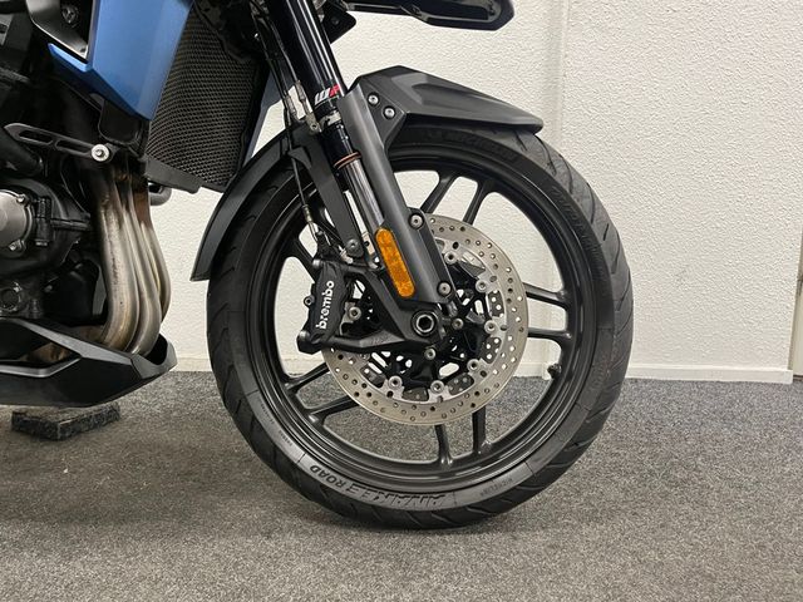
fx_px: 603
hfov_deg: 67.3
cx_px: 402
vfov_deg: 53.1
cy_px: 301
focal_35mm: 26
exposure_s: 1/50
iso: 200
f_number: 1.6
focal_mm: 5.1
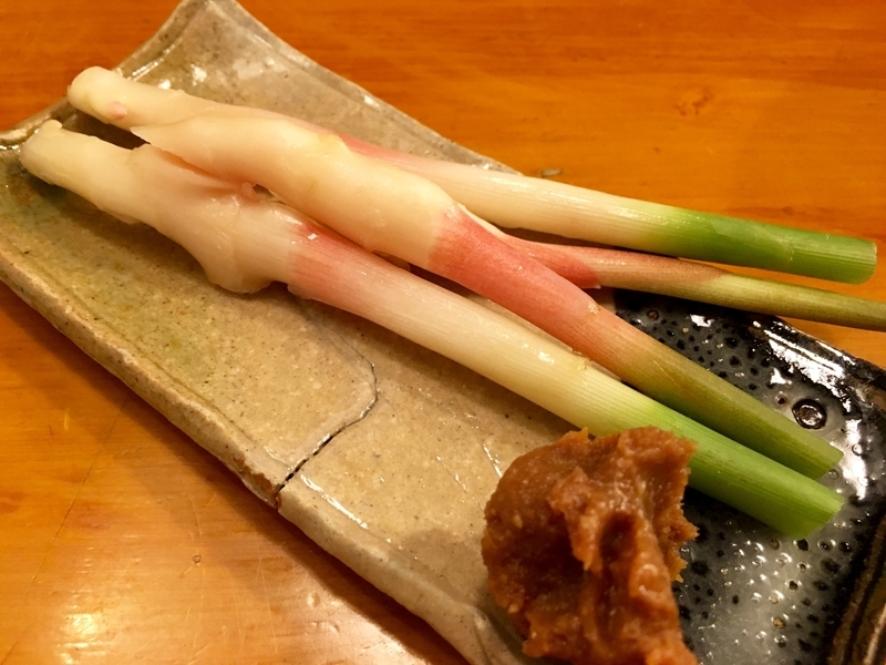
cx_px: 443
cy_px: 332
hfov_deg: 61.7
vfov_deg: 48.2
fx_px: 742
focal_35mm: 29
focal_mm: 4.15
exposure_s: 1/17
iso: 200
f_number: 2.2
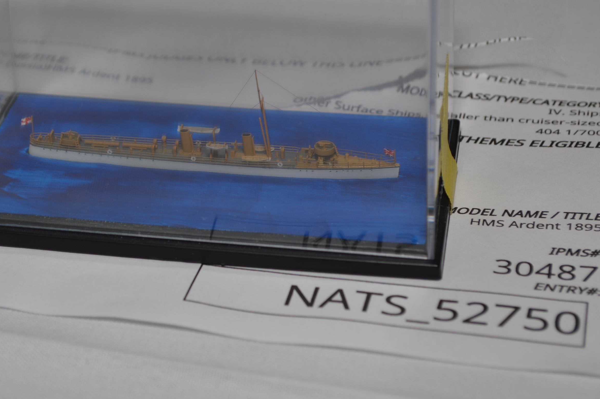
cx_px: 238
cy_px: 147
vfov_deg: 14.1
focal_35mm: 97
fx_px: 1615
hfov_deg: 21.0
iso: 100
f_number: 8
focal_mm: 50
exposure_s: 1/60
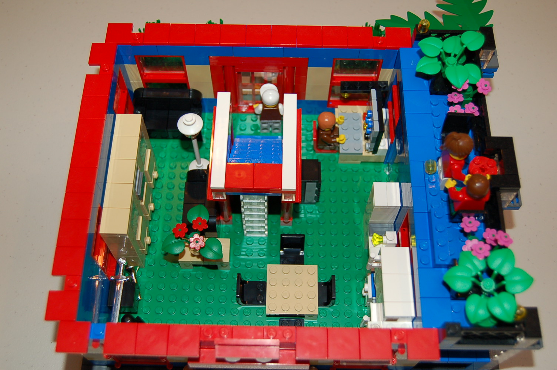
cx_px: 278
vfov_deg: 31.8
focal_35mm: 42
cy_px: 185
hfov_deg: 46.4
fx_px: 649
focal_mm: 28
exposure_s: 1/60
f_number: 4.2
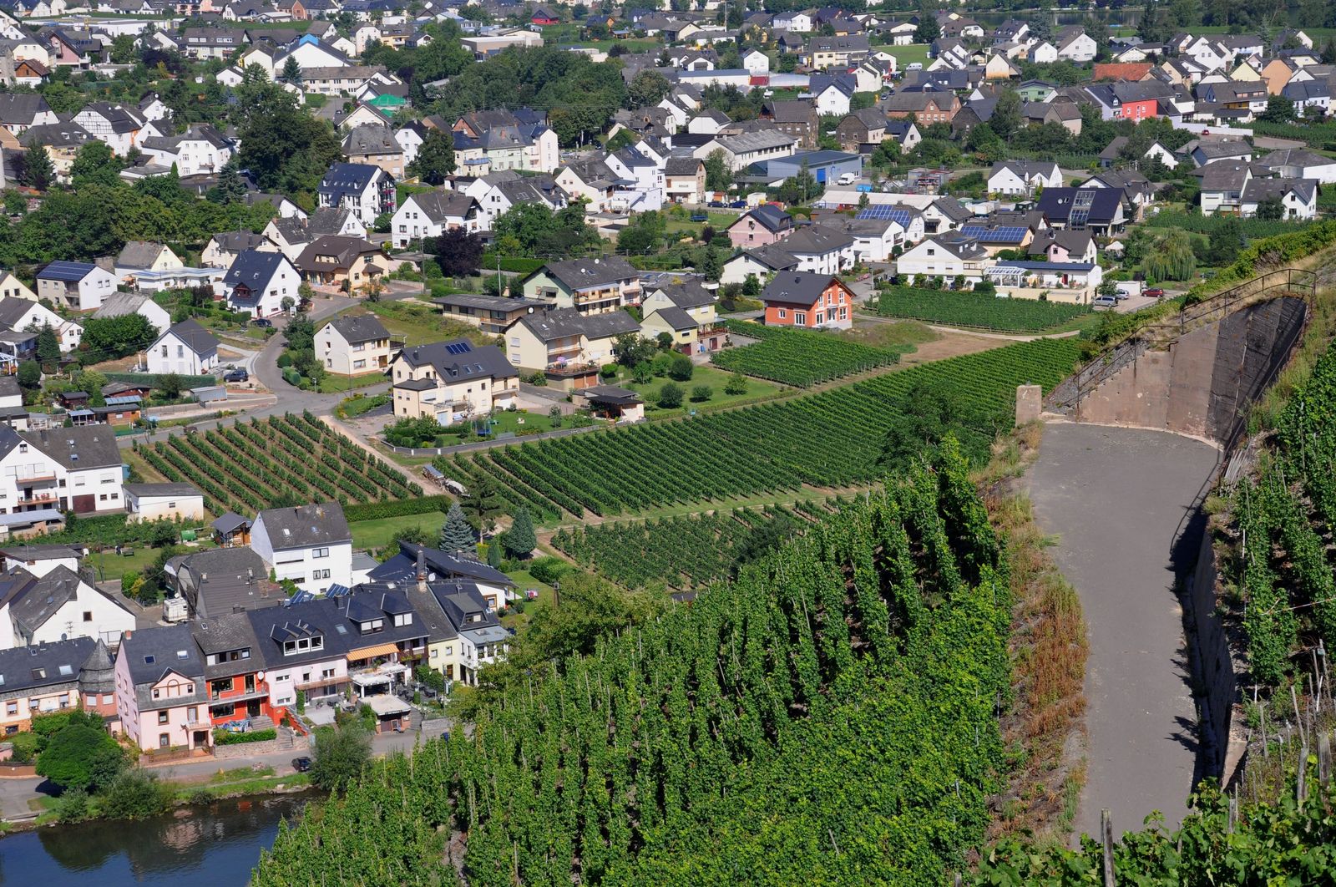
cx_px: 668
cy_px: 444
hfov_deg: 26.0
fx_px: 2891
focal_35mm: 78
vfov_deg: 17.4
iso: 200
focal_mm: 52
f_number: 9
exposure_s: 1/320
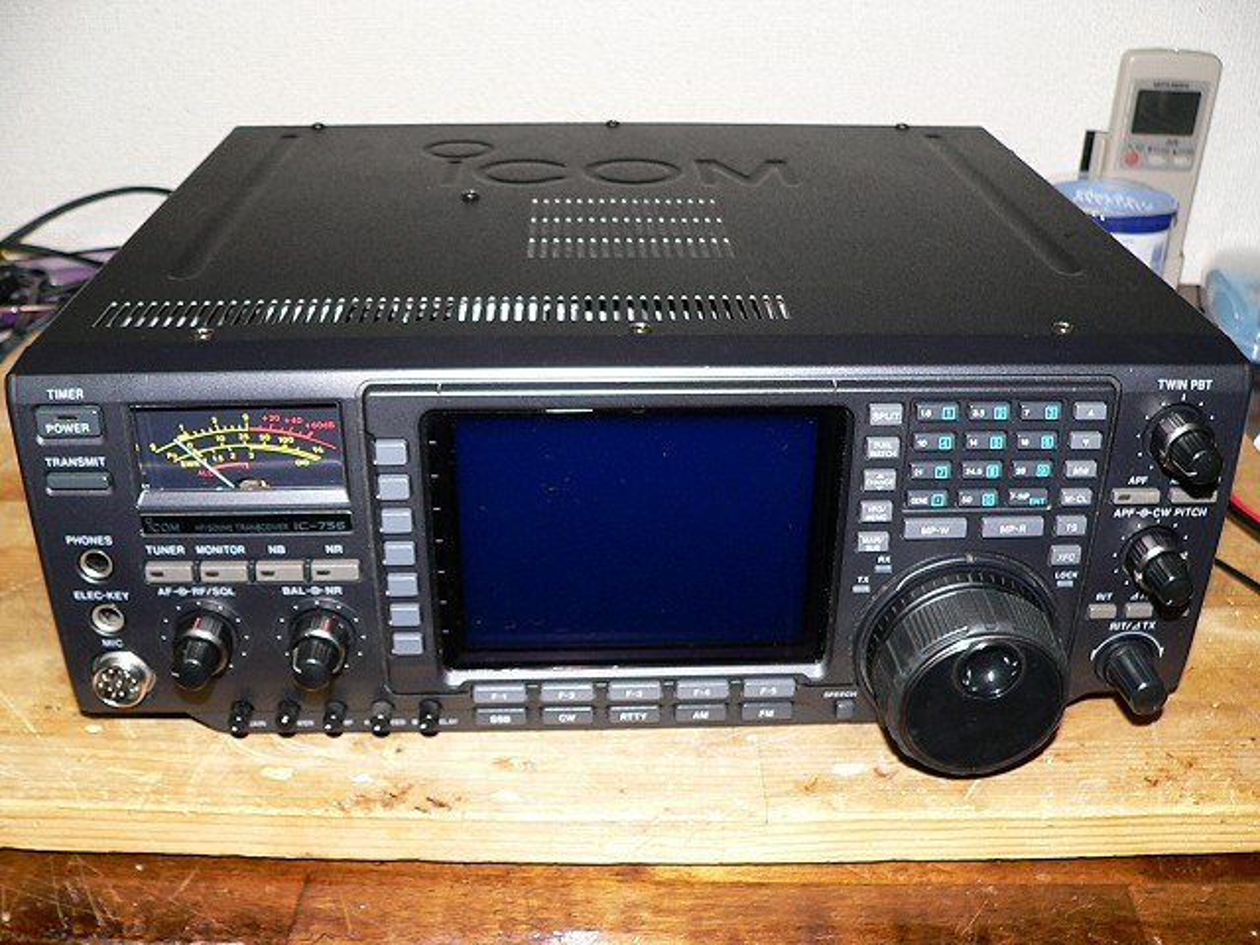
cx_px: 630
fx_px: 1310
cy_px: 472
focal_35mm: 36
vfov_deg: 39.7
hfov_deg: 51.4
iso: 100
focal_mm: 6
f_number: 2.8
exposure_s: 1/30
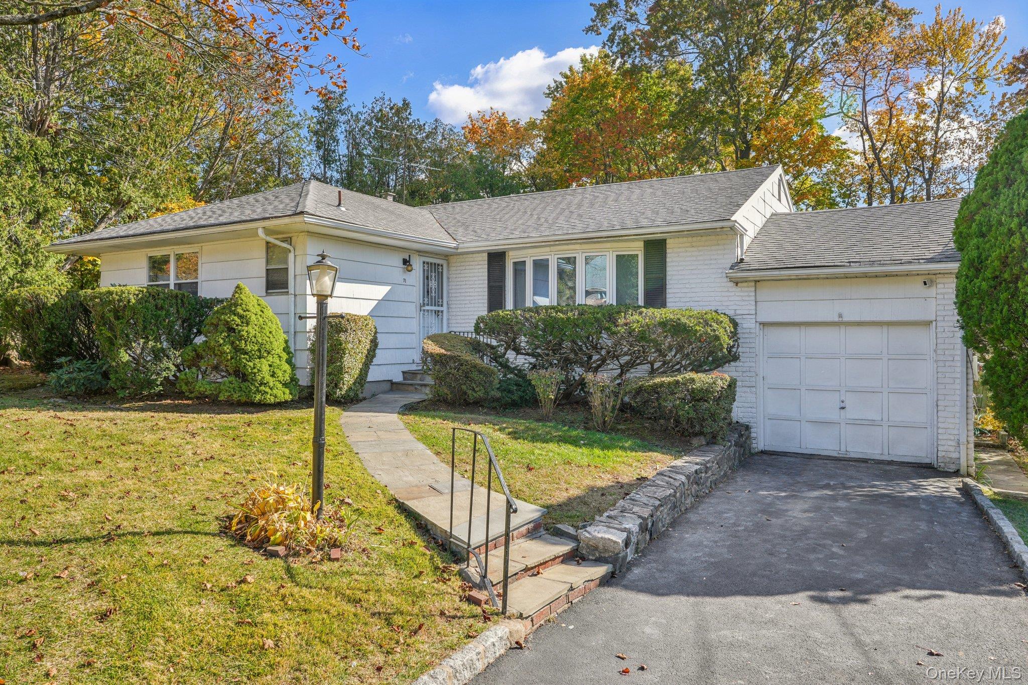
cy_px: 342
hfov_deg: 73.7
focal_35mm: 24
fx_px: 685
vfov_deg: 53.1
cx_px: 514
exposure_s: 1/100
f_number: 8
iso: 100
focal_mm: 24
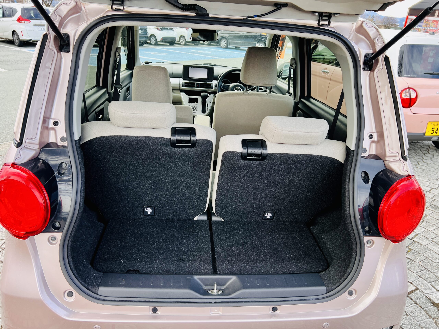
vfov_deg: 53.1
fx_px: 330
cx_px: 220
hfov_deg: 67.3
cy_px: 164
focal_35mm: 26
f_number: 1.5
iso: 50
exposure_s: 1/324
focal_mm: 5.7
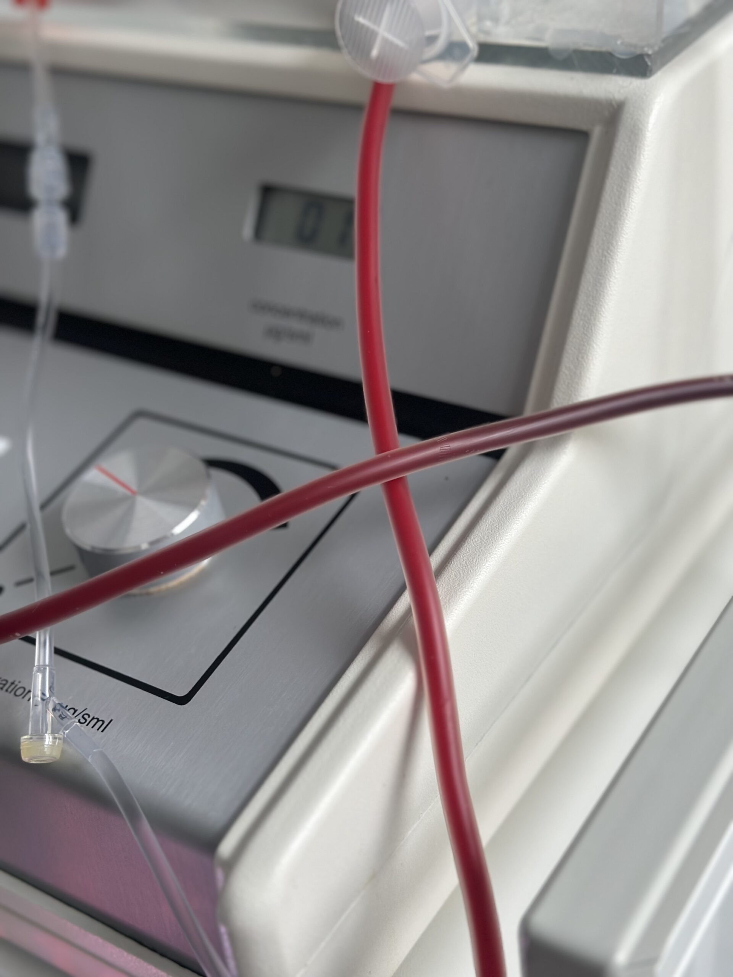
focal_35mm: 48
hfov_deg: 30.3
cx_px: 366
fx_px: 1355
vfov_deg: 39.7
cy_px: 488
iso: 100
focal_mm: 6.86
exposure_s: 1/60
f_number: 1.78
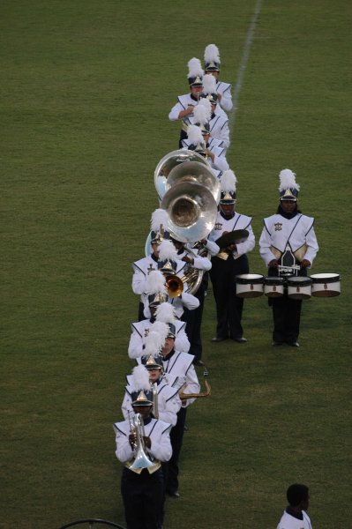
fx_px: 4187
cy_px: 264
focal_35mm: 285
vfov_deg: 7.2
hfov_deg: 4.8
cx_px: 176
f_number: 3.5
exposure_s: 1/200
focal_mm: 190
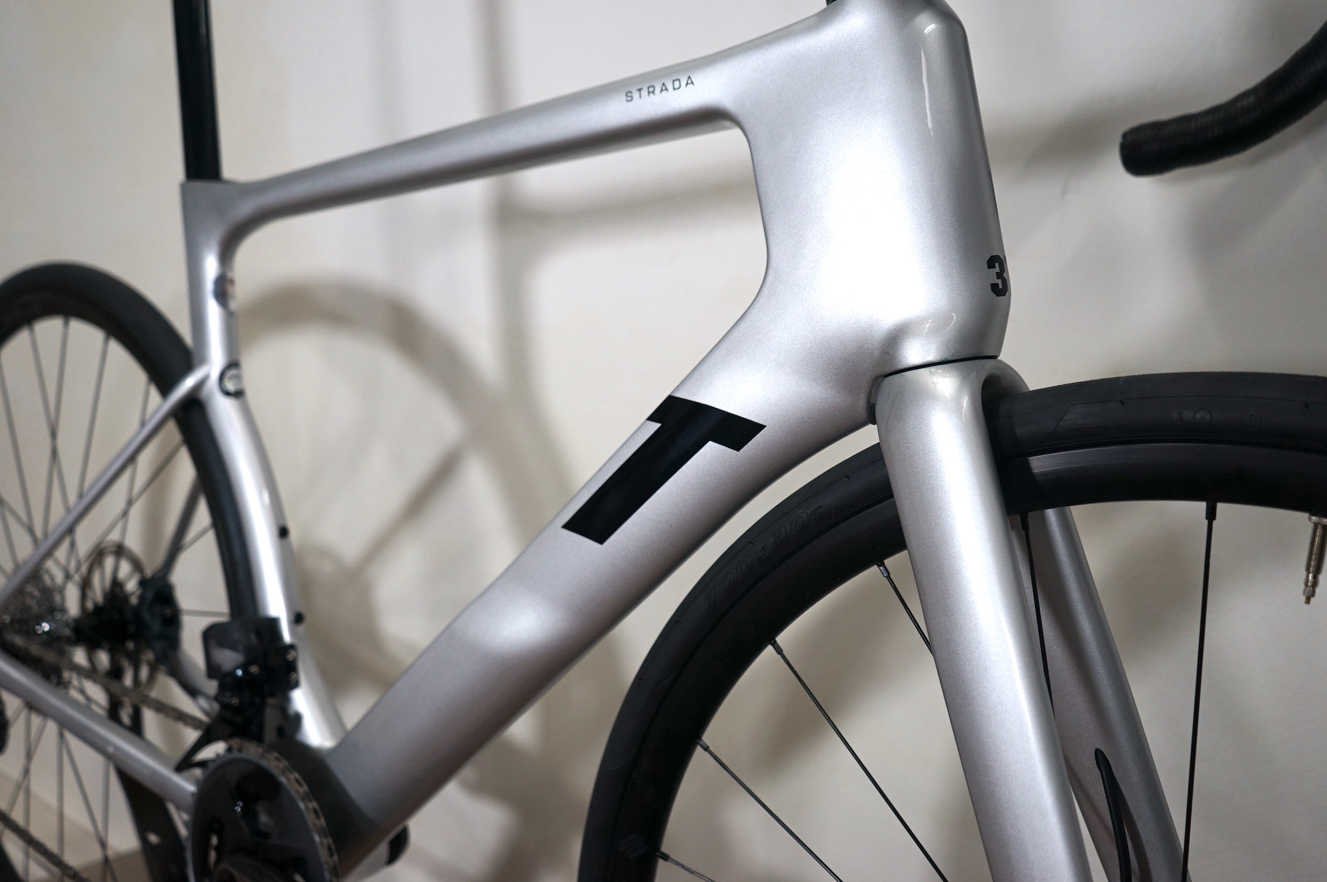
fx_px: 1142
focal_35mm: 31
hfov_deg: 60.3
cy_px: 441
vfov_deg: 42.2
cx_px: 664
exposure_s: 1/160
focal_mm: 31
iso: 400
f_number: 4
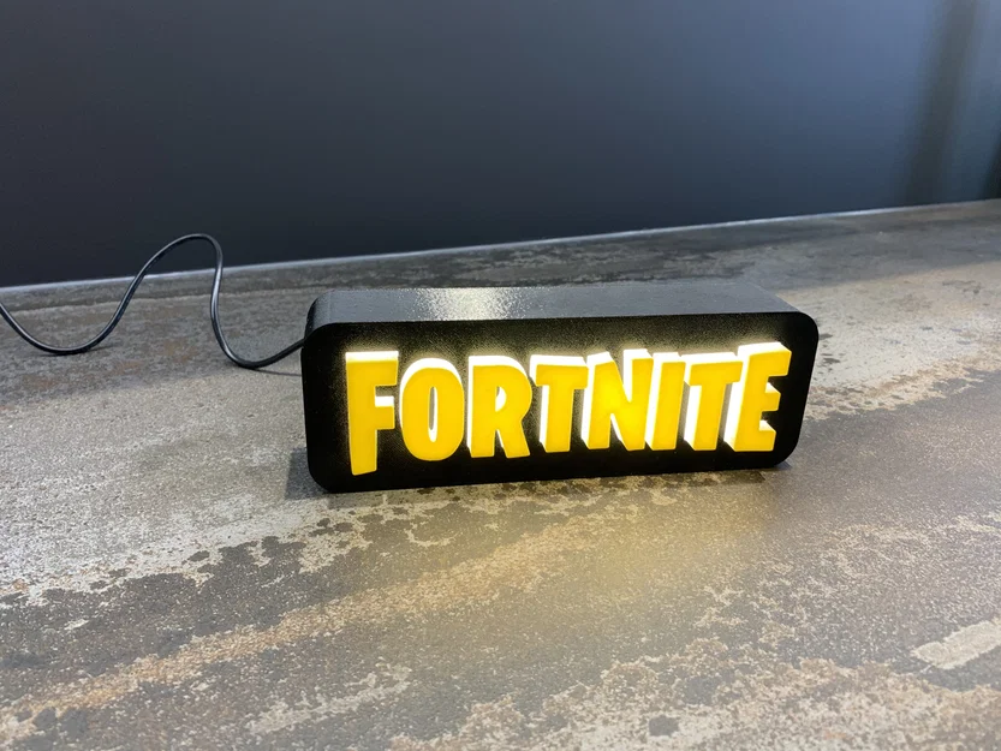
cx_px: 500
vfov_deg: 53.1
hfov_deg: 67.3
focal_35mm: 26
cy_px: 376
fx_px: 752
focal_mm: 4.25
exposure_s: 1/50
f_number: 1.8
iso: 80
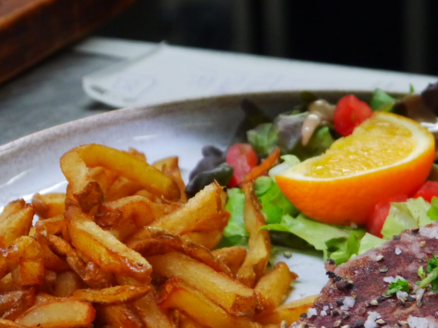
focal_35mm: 143
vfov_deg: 10.4
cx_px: 333
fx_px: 1809
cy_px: 241
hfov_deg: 13.8
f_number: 5.3
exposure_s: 1/80
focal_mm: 36
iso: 800
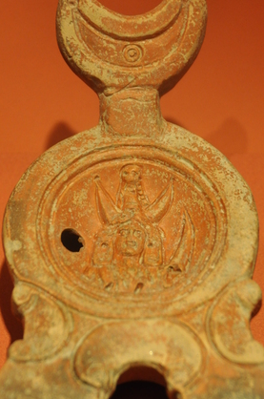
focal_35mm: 226
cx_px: 129
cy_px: 209
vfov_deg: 9.1
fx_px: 2494
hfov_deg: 6.1
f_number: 5.3
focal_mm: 95
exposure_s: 1/100
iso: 1000
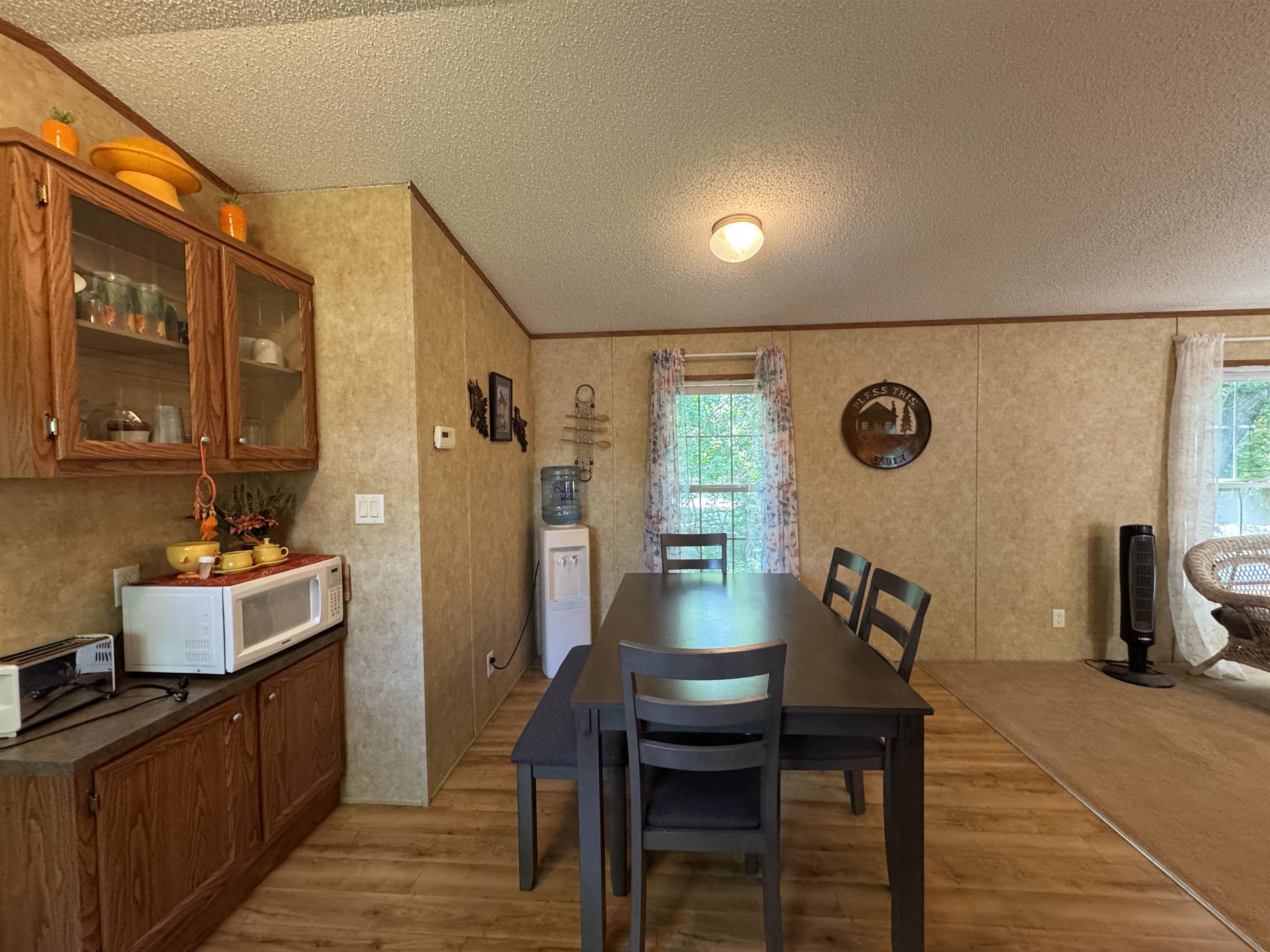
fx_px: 514
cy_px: 476
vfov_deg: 85.7
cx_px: 635
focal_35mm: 14
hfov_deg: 102.1
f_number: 2.2
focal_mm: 2.22
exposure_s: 1/60
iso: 400
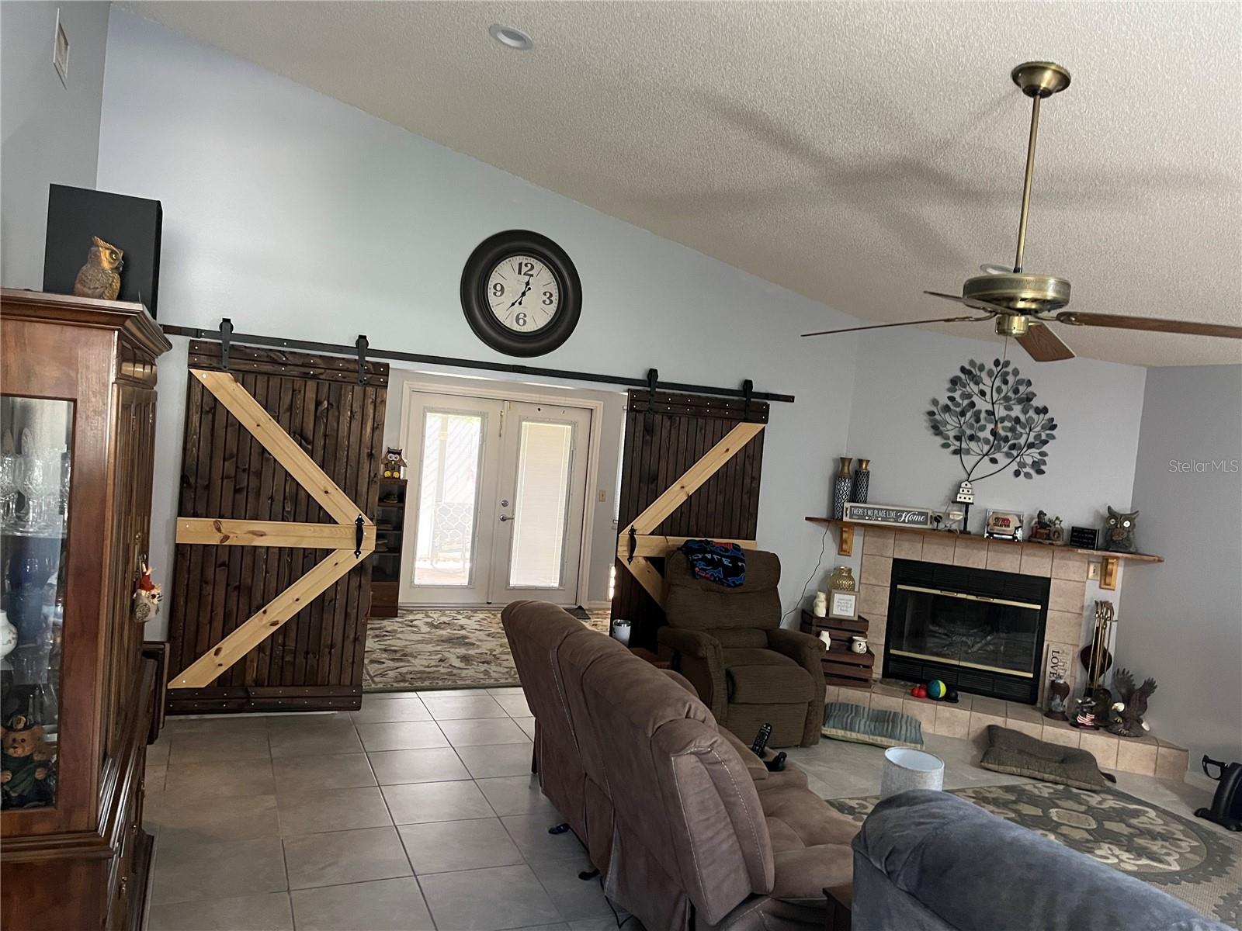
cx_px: 621
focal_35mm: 26
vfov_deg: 53.1
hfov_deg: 67.3
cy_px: 466
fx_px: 933
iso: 400
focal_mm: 5.1
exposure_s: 1/40
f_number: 1.6
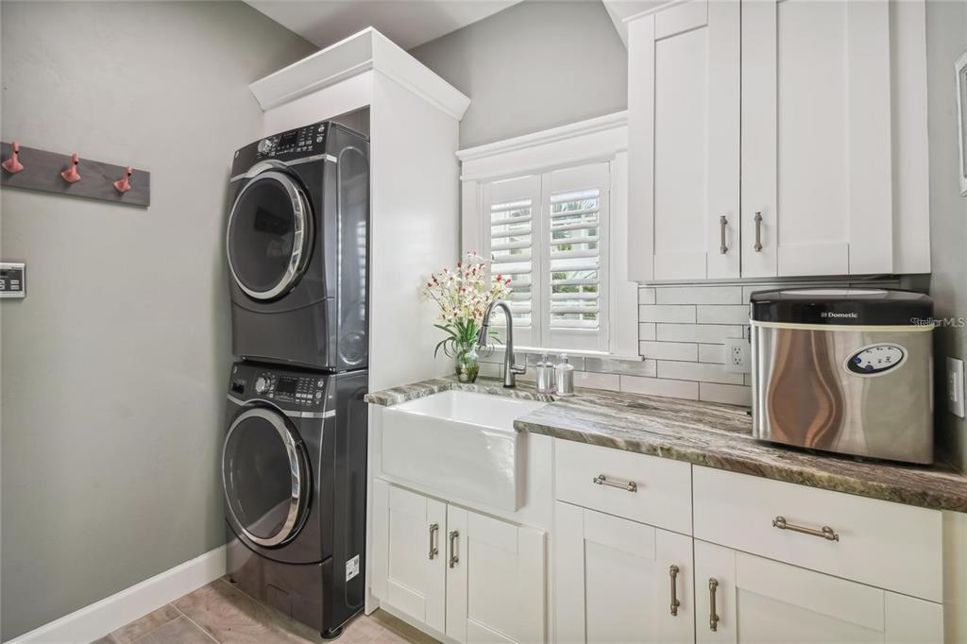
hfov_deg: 100.4
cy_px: 322
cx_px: 484
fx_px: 403
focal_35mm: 15
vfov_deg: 77.3
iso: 100
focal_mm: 10
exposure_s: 1/25
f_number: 7.1
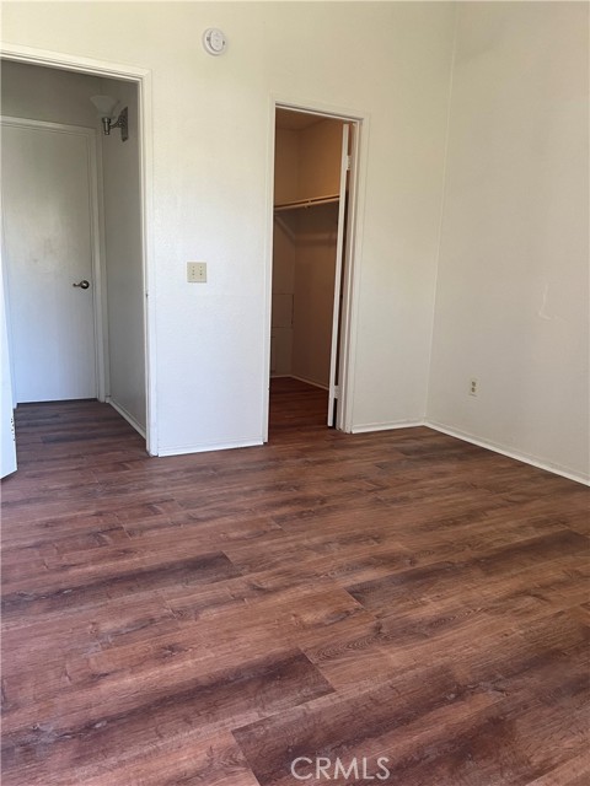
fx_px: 591
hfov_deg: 53.1
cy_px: 393
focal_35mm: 26
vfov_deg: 67.3
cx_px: 295
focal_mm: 5.7
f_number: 1.5
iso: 100
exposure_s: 1/60
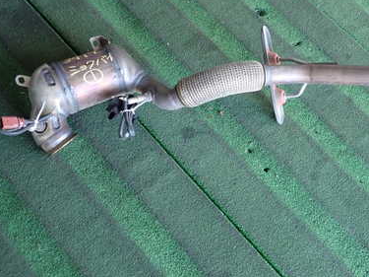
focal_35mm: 40
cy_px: 99
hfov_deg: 45.3
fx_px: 426
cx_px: 273
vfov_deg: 35.7
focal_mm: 4.5
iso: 200
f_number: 2
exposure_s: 1/30
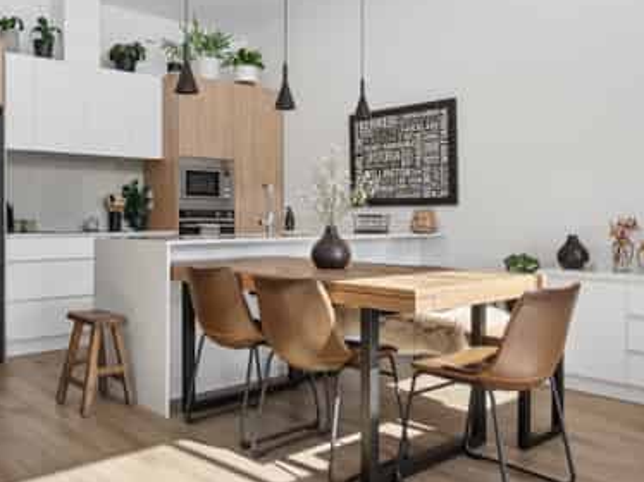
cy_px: 226
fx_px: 539
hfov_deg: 61.6
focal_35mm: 29
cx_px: 300
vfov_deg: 48.2
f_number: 5.6
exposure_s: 1/125
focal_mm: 11
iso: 500
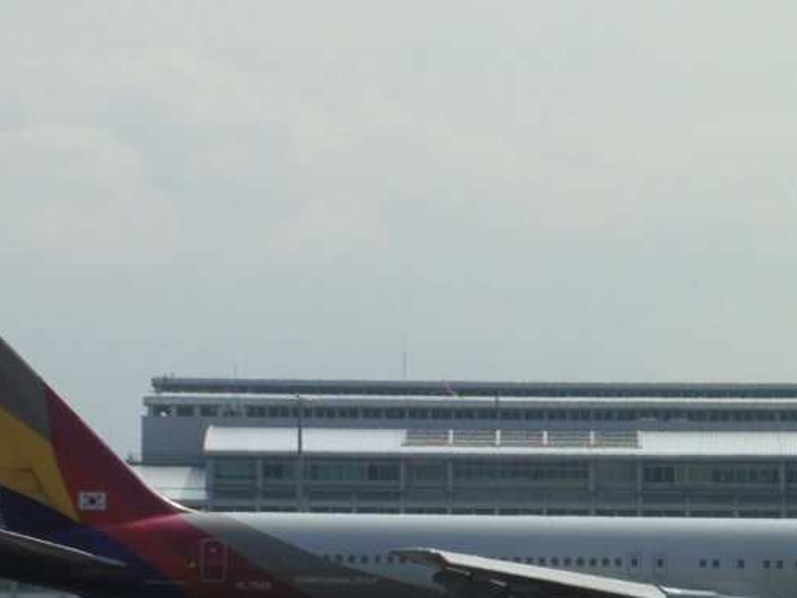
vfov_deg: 3.9
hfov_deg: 5.2
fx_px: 8797
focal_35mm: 382
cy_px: 531
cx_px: 528
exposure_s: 1/1600
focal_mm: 33.3
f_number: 6.3
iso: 200
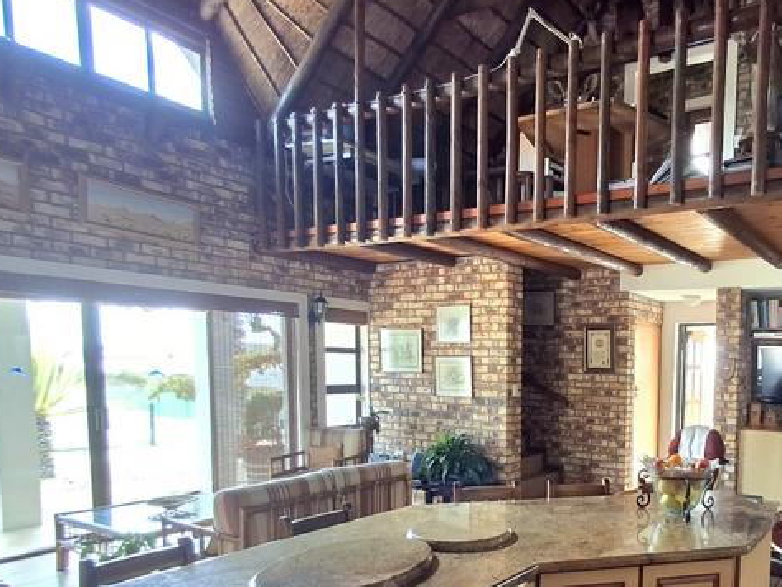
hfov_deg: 61.7
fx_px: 610
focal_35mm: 27
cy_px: 435
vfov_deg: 49.5
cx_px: 584
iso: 80
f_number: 2.2
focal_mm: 1.64
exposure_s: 1/40
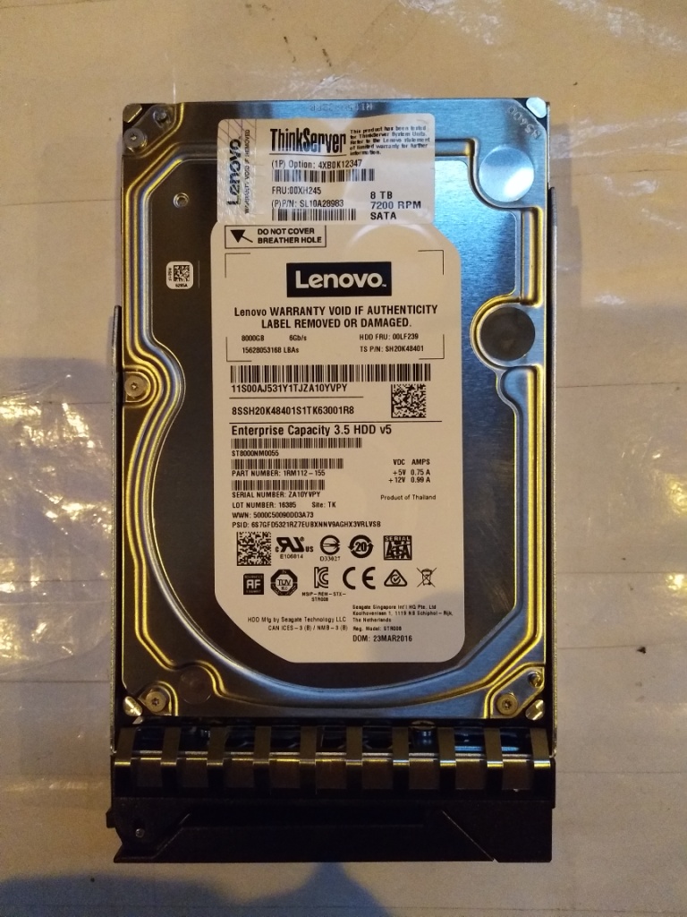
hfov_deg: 53.1
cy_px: 458
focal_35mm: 26
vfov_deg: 67.3
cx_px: 344
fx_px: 688
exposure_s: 1/33.3
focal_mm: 3.88
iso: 363
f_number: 2
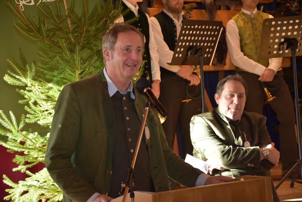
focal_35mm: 105
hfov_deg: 19.4
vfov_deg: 13.1
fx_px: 881
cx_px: 151
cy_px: 101
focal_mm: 70
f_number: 5
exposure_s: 1/60
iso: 720
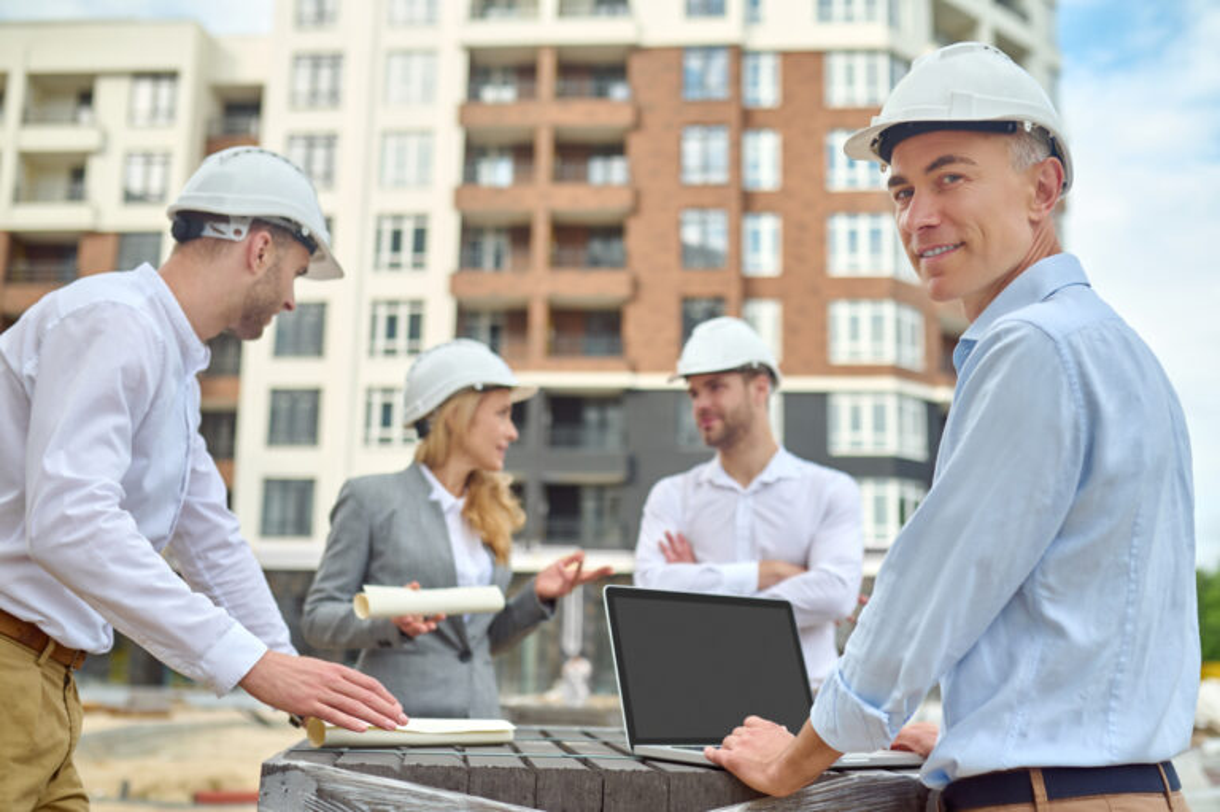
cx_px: 610
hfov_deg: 54.5
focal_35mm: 35
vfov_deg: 37.8
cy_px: 406
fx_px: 1185
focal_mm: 35
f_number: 2.5
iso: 320
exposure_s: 1/2500
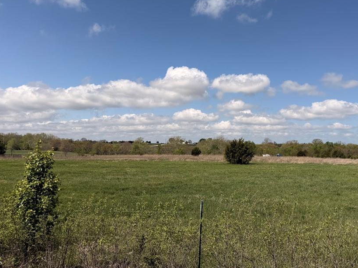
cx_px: 207
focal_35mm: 30
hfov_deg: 59.7
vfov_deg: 46.7
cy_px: 121
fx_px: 310
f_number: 1.78
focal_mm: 6.76
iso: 80
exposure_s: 1/7353
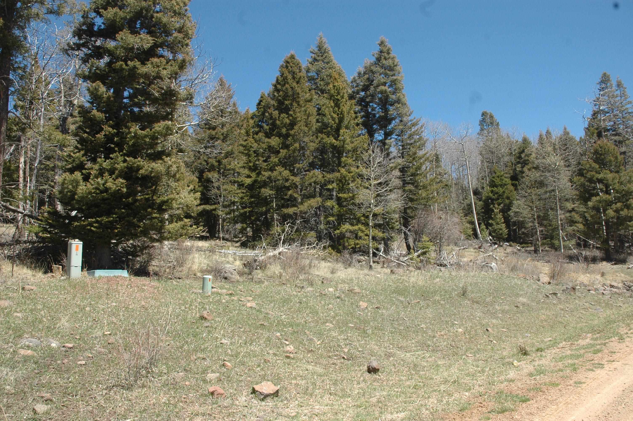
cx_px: 316
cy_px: 210
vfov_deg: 47.8
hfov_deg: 67.4
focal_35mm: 27
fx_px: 474
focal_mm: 18
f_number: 9
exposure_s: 1/320
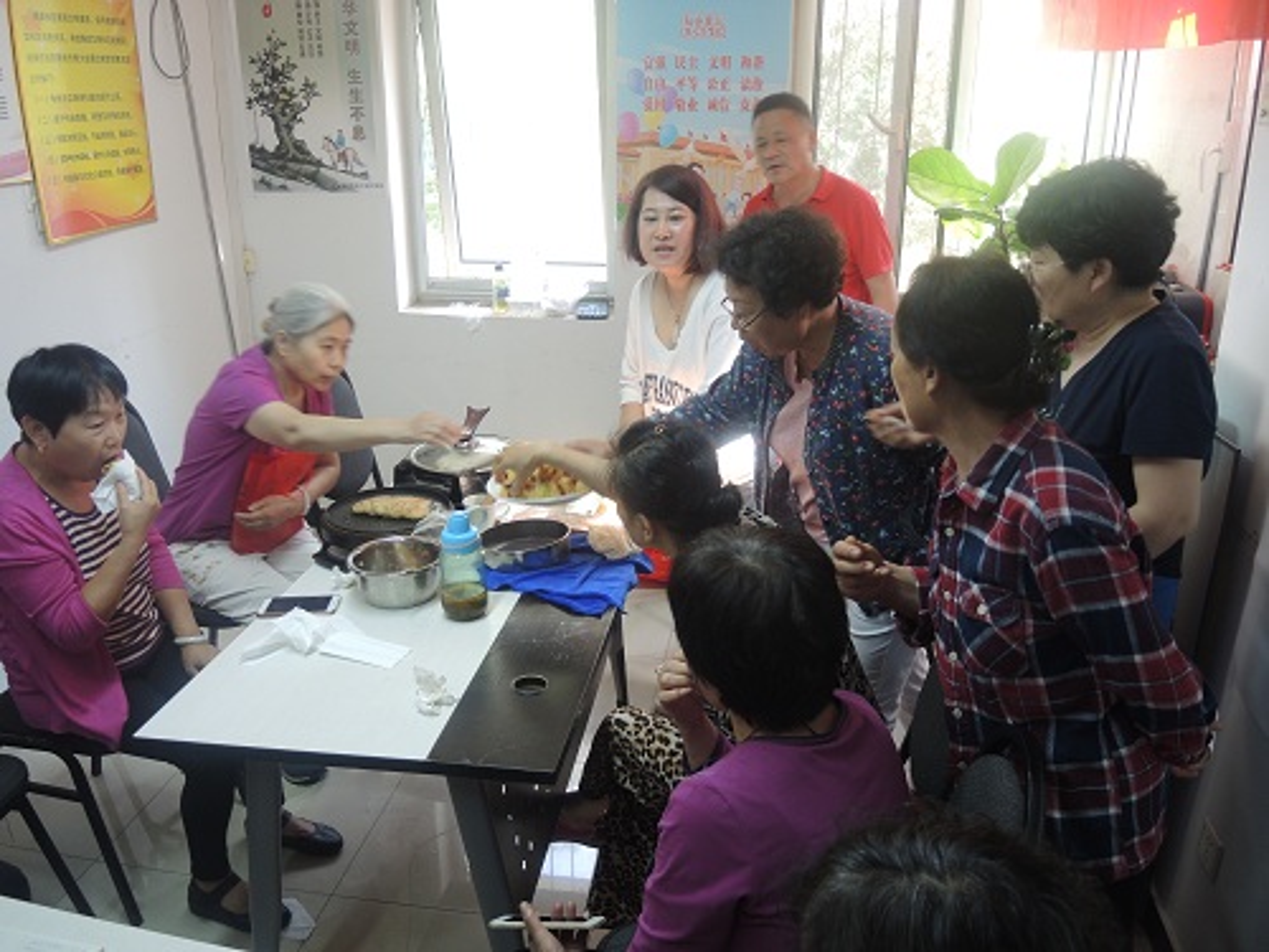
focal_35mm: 28
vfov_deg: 49.7
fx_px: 1026
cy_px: 476
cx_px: 634
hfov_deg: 63.4
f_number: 2
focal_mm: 6
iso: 200
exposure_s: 1/30
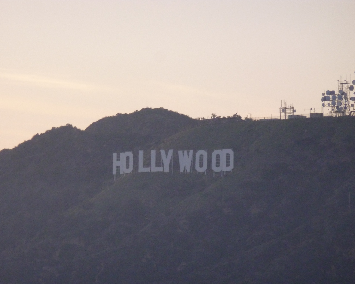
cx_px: 169
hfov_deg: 4.9
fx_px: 4139
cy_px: 160
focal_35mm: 394
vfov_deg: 3.9
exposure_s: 1/100
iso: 400
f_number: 5.8
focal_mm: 58.6
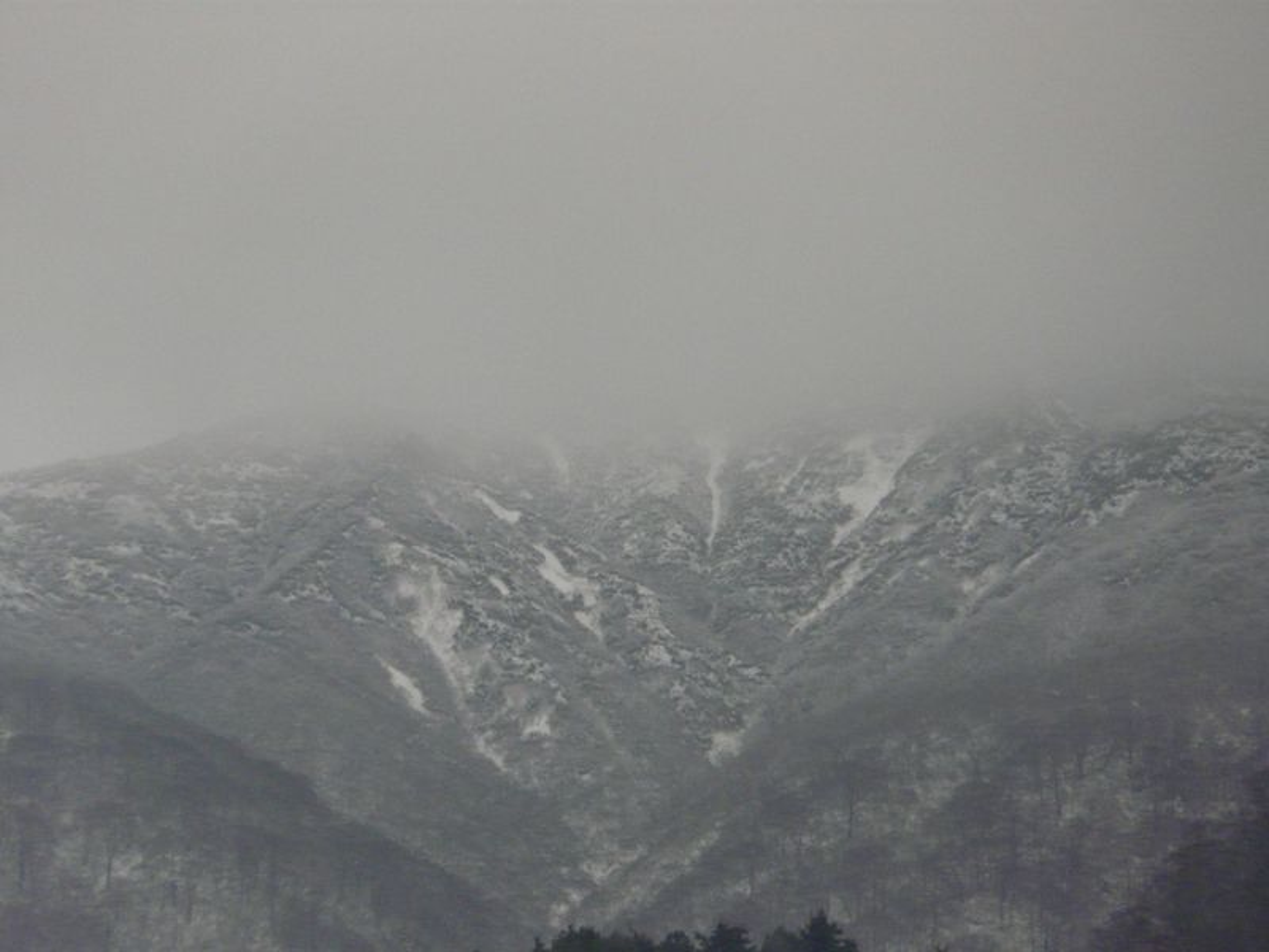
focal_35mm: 494
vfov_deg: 3.0
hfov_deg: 4.0
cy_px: 476
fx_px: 18110
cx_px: 634
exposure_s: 1/100
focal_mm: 81.1
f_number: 4.2
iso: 400
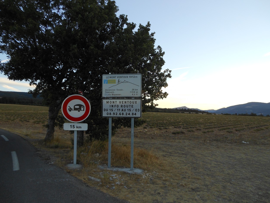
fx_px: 203
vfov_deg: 53.1
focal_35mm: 26
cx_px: 136
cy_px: 101
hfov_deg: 67.3
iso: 80
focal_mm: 4.5
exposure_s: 1/125
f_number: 3.2
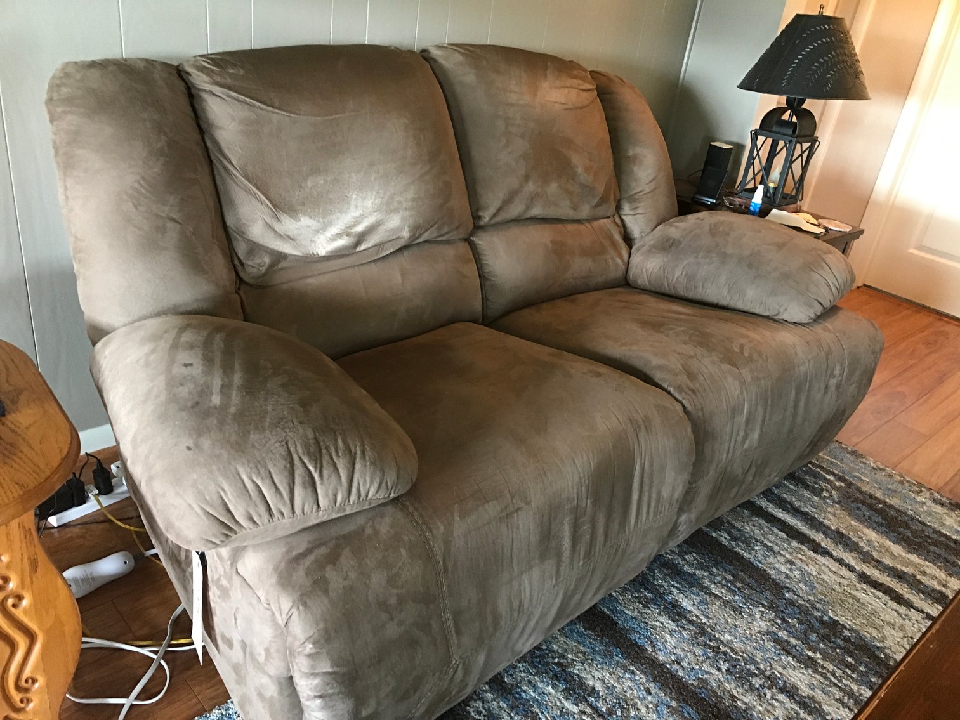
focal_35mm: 28
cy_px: 360
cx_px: 480
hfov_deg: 63.4
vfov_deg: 49.8
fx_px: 777
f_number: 1.8
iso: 160
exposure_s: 1/17
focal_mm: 3.99
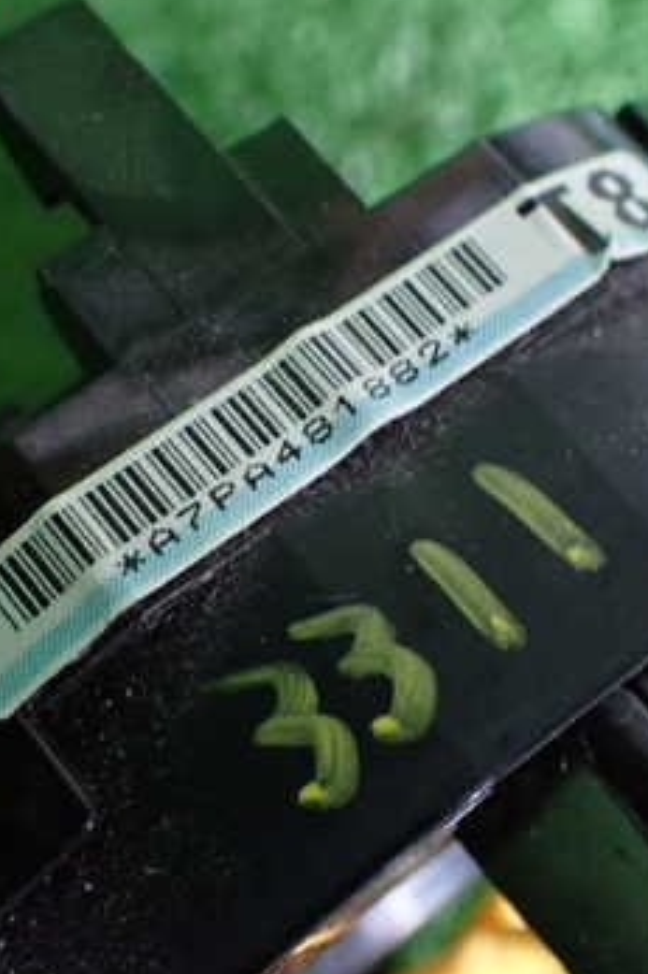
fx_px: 1459
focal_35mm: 54
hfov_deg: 25.0
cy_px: 587
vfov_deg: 36.7
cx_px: 317
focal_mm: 5.4
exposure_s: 1/50
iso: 800
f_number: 2.3
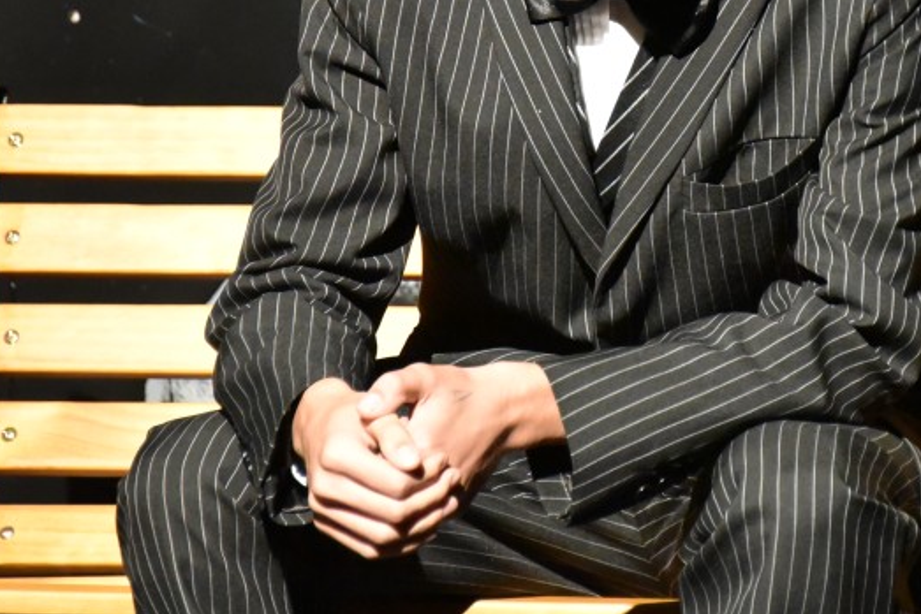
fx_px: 15660
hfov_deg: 3.4
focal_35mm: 612
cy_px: -11
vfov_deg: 2.2
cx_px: 639
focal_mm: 250
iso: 11400
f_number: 5.6
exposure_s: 1/250
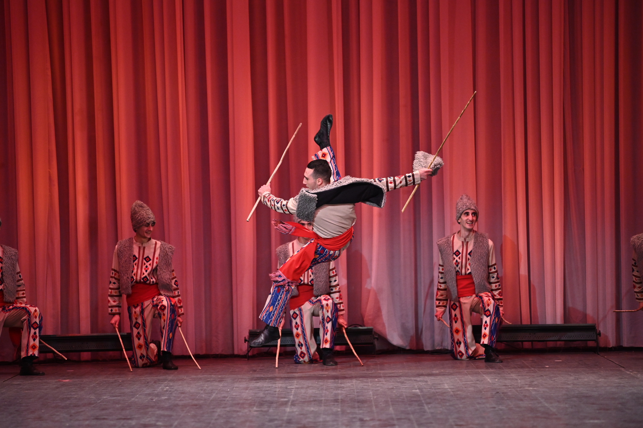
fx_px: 3570
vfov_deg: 6.9
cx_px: 322
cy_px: 214
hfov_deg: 10.3
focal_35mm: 200
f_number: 2.8
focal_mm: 200
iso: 3200
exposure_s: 1/800
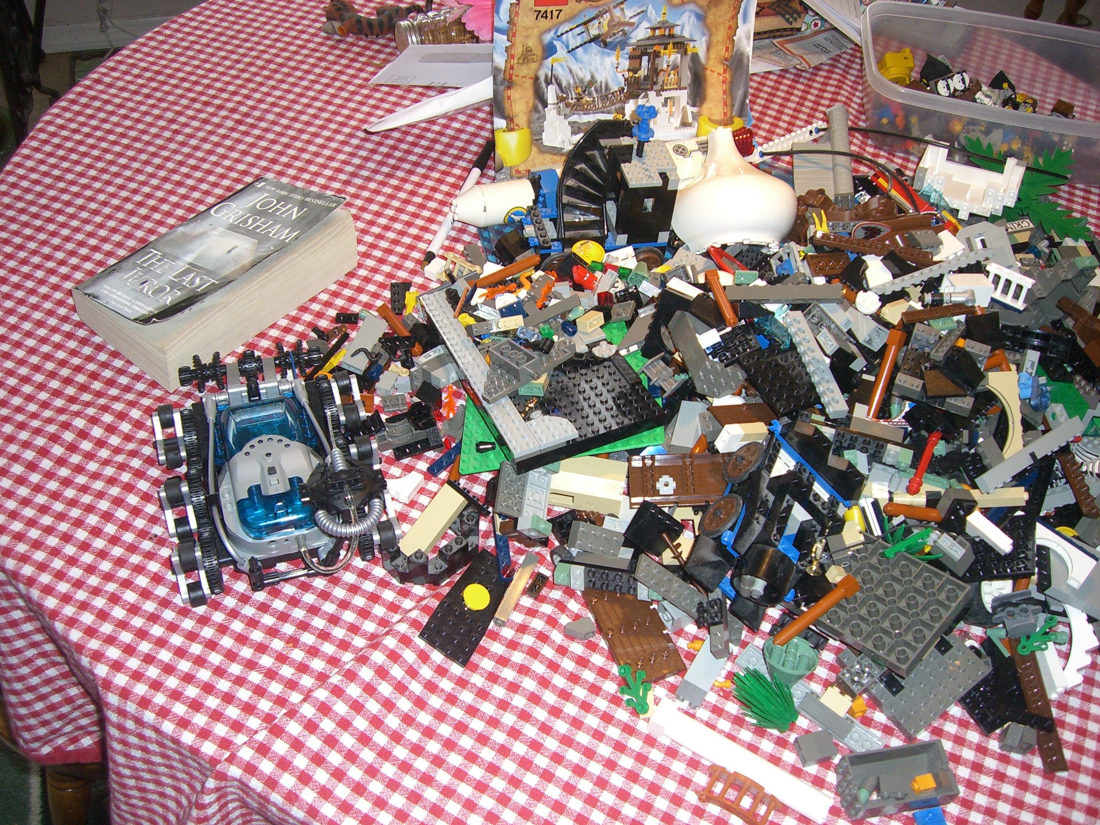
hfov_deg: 49.0
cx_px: 550
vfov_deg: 37.7
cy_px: 412
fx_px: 1208
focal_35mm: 38
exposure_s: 1/60
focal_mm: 6.2
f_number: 2.7
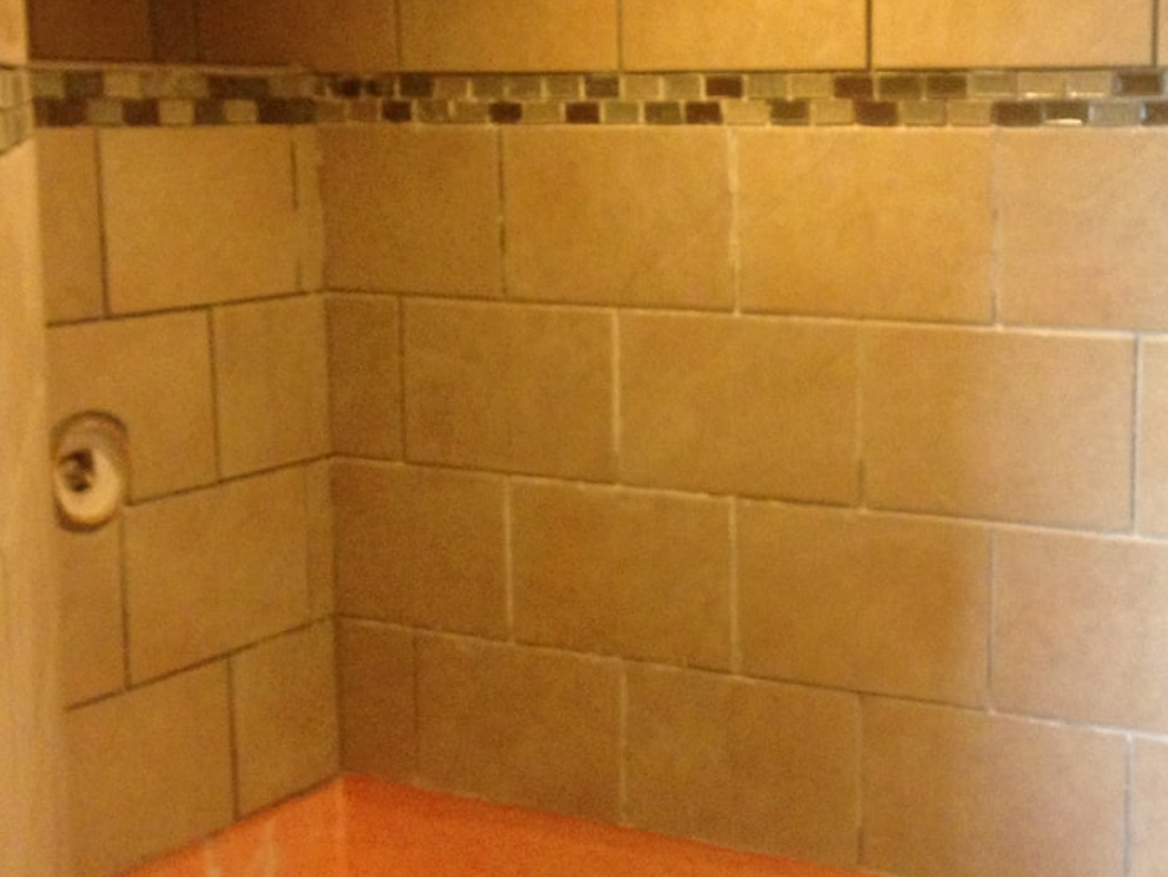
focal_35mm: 63
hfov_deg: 30.5
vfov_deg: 23.3
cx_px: 759
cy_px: 410
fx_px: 2126
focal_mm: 4.12
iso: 320
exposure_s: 1/20
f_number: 2.4
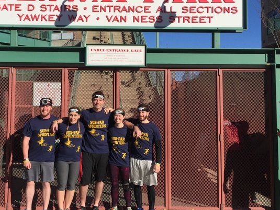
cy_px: 90
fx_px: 316
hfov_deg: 47.4
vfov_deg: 36.8
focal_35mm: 39
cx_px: 104
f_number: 2.2
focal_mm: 4.15
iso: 32
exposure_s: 1/3597
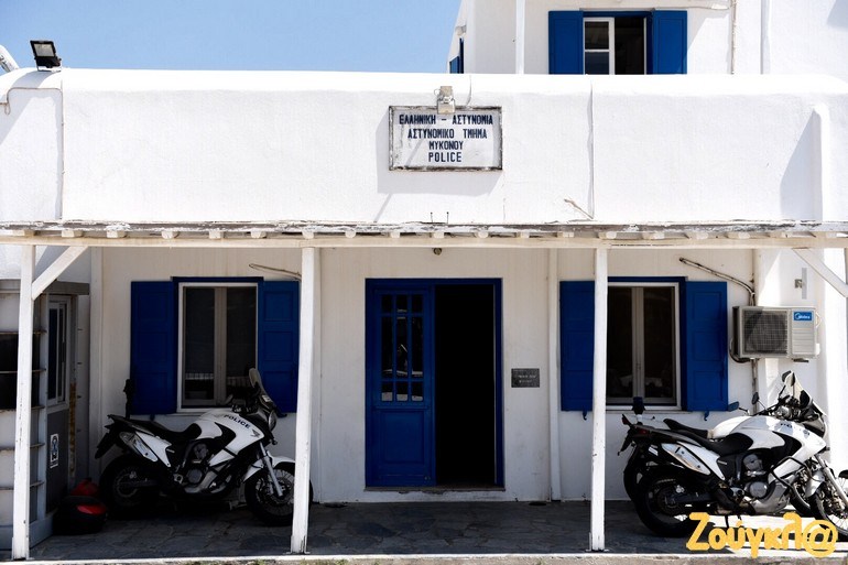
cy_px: 282
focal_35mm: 48
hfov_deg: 41.1
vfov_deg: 28.1
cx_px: 424
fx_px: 1130
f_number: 4
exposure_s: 1/800
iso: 160
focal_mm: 48
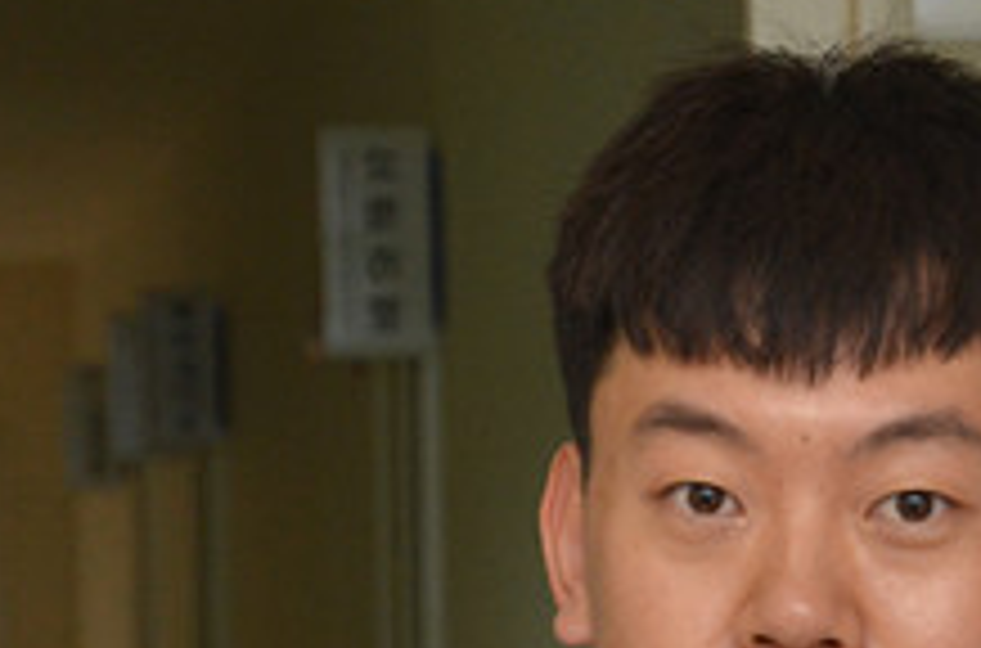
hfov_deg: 6.8
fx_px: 8228
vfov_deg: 4.5
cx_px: 783
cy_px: 835
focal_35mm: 303
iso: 800
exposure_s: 1/60
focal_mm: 55
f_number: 5.3
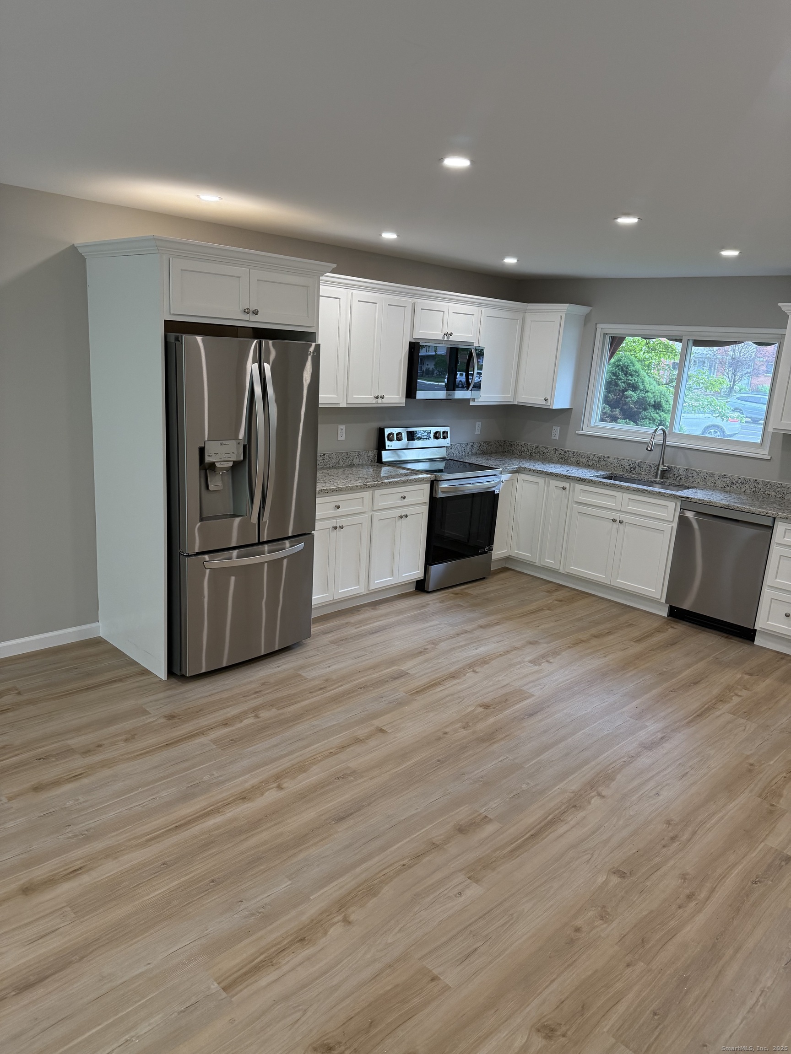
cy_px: 527
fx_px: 731
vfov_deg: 71.6
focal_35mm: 24
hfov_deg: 56.8
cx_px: 396
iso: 200
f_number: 1.78
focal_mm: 6.76
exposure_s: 1/175
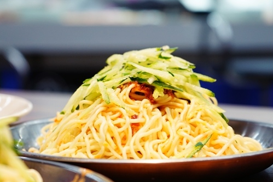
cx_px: 118
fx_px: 705
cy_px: 102
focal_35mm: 93
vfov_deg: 14.7
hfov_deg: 21.9
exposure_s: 1/60
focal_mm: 58
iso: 500
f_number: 5
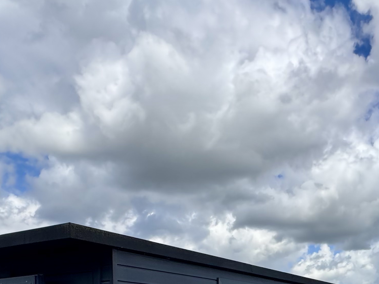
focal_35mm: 38
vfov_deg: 30.7
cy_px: 357
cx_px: 307
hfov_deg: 46.2
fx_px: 416
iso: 50
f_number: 2.2
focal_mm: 2.22
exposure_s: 1/1567
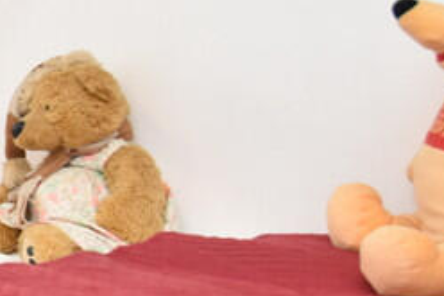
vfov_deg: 21.7
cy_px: 67
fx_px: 764
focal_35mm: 62
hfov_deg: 26.1
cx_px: -174
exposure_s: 1/160
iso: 800
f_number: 4.5
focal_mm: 10
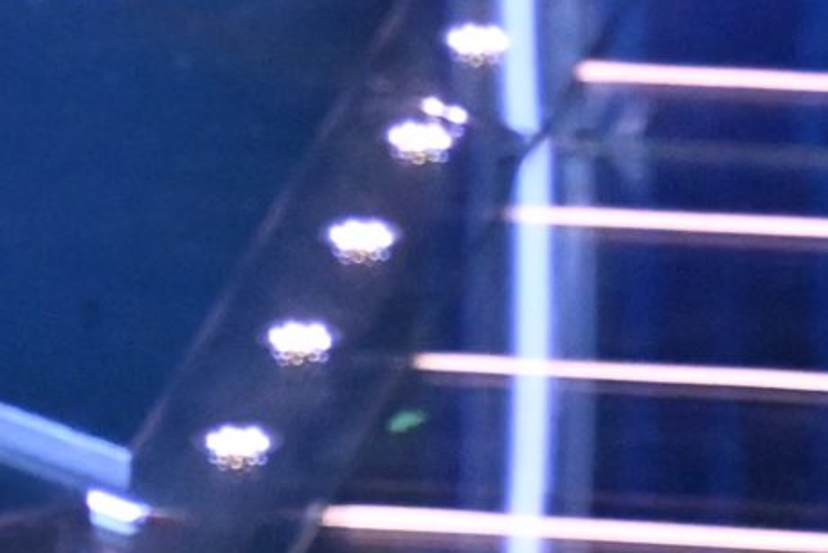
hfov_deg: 1.3
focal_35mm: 1584
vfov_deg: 0.9
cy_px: -619
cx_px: 619
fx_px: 36441
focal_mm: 190
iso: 4000
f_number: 4
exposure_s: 1/320
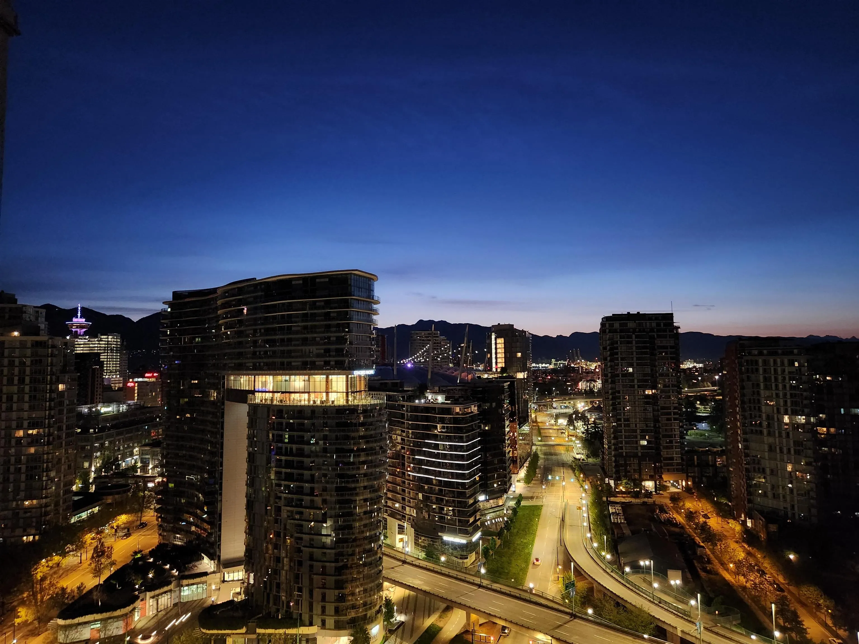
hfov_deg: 73.9
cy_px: 322
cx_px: 430
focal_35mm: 23
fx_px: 571
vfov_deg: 58.9
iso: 1000
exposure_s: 1/24
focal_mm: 5.4
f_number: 1.8
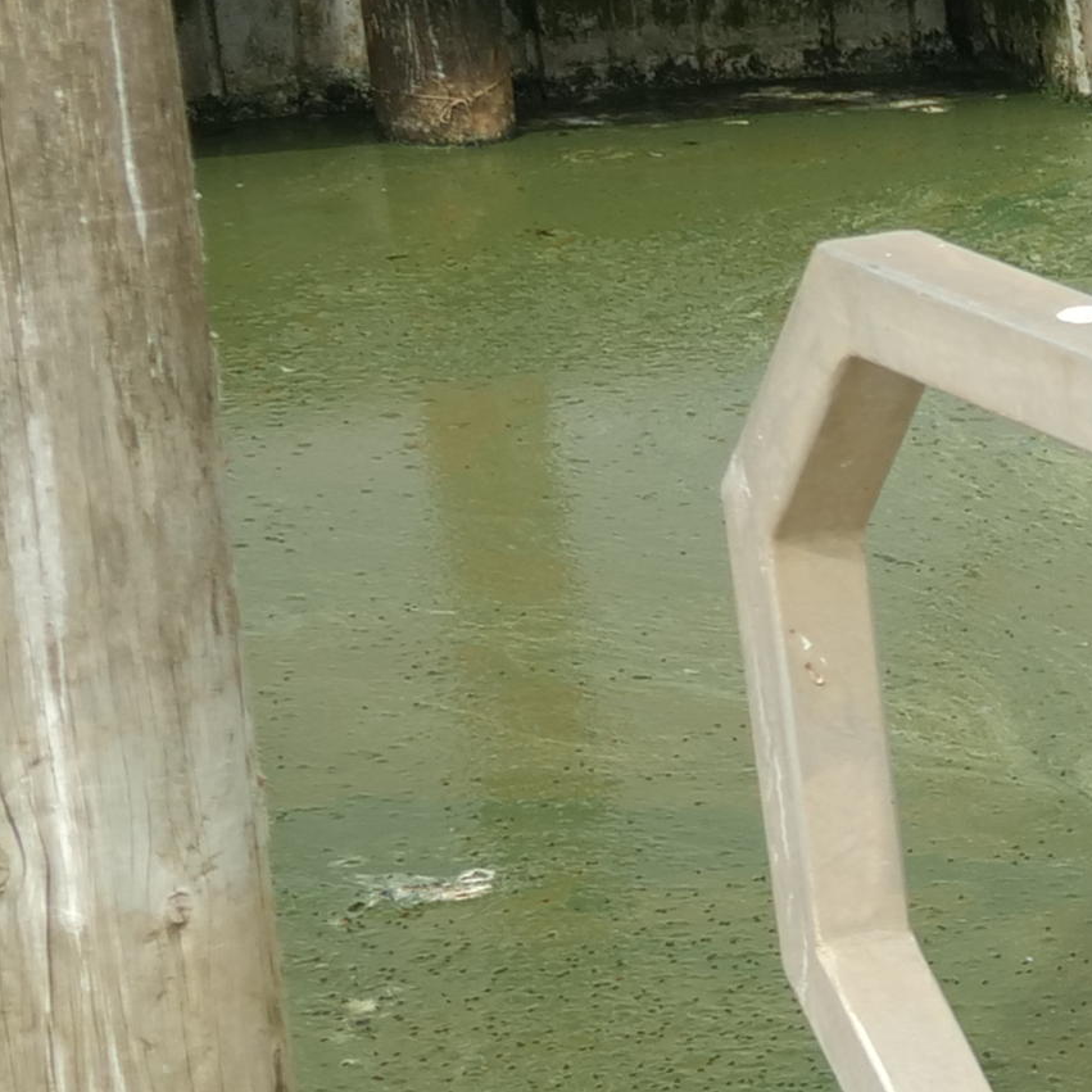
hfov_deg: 10.1
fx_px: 4818
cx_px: 3145
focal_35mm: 135
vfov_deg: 12.7
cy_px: 1210
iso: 100
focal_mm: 13
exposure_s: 1/200
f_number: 3.2
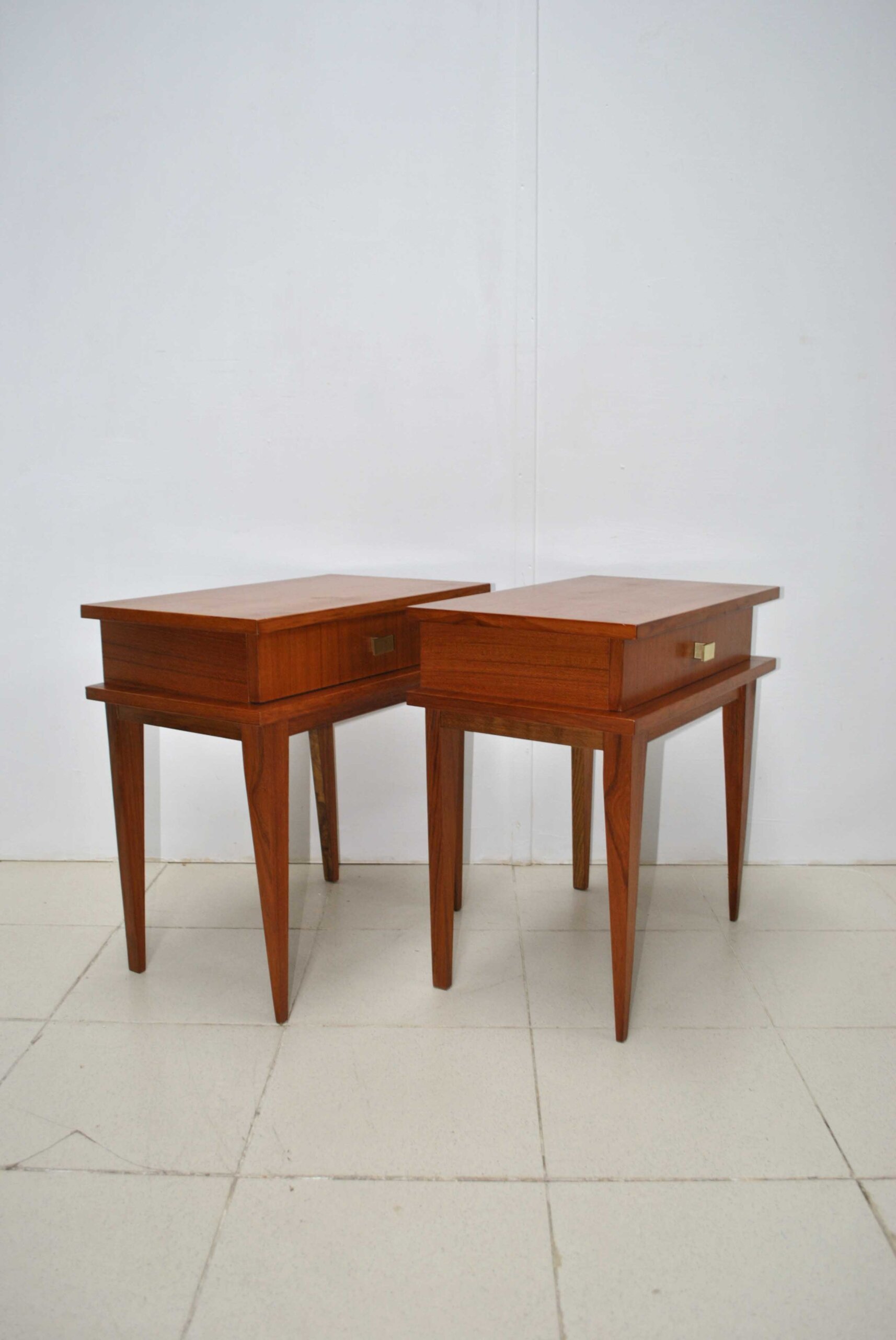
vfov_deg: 61.9
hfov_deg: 43.7
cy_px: 670
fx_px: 1117
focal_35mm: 30
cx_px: 448
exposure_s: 1/20
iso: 200
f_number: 3.8
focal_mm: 20
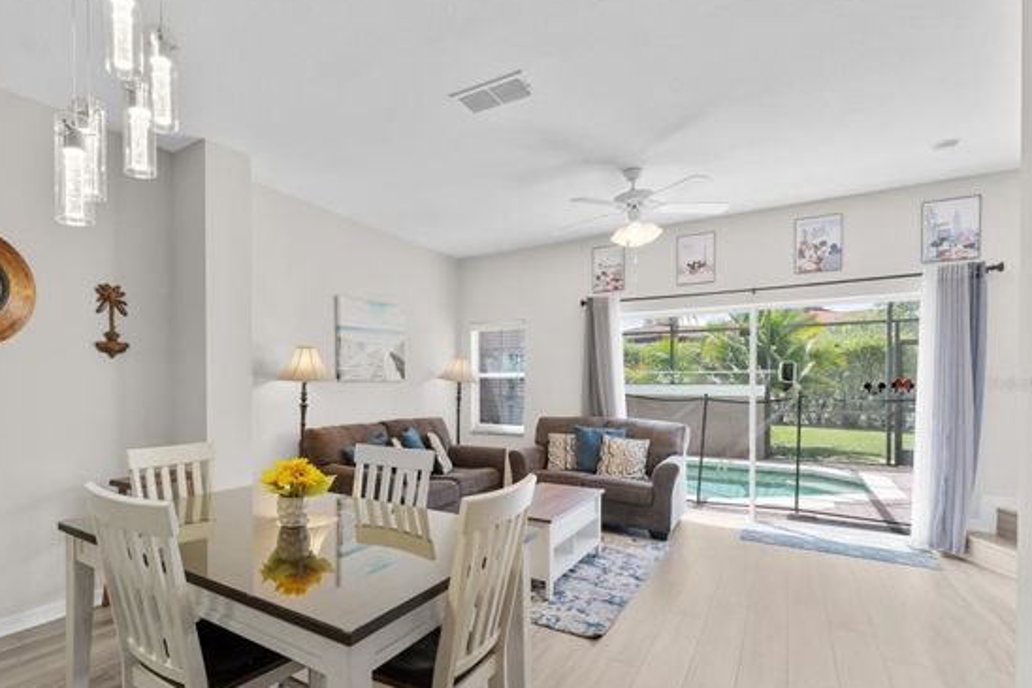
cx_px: 398
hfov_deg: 88.5
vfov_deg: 67.1
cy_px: 384
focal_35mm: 18
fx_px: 516
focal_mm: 14
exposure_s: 1/20
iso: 400
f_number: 6.3
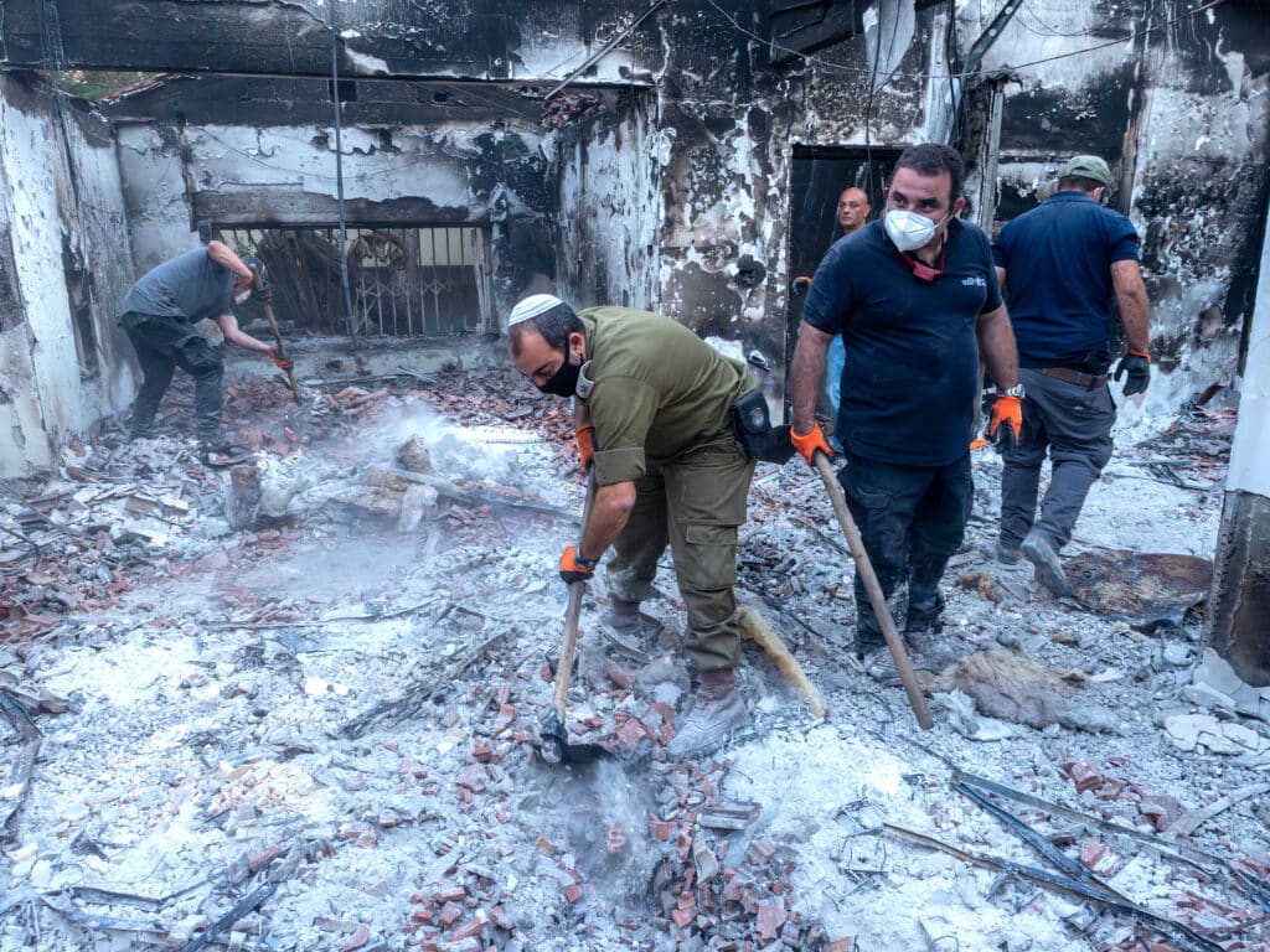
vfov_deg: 56.8
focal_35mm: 24
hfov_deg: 71.6
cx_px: 635
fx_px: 881
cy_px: 476
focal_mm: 12
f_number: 5.6
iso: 1250
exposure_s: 1/125
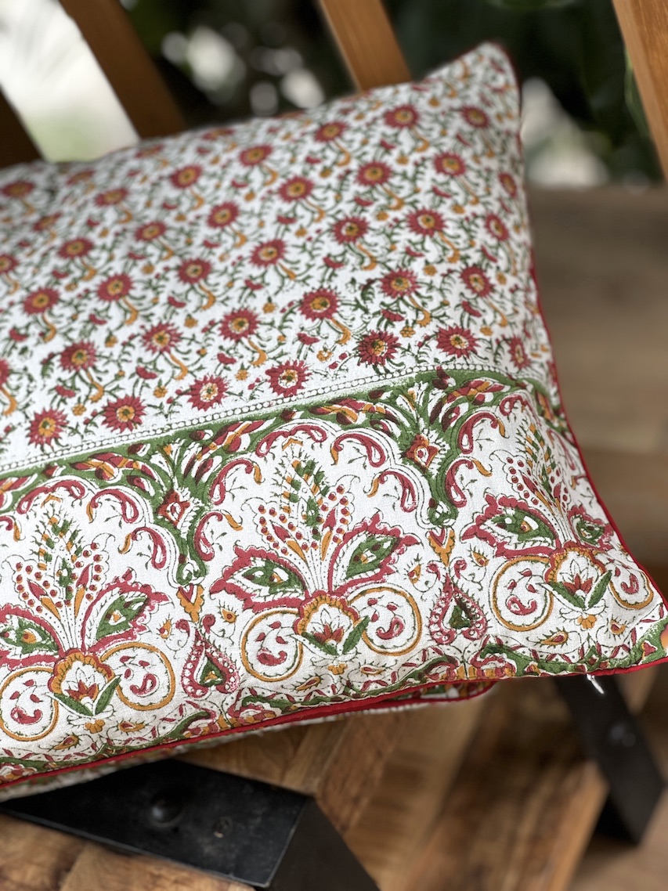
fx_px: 1982
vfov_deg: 25.3
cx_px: 334
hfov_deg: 19.1
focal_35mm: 77
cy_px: 446
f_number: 2.8
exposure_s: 1/99
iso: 64
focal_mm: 9
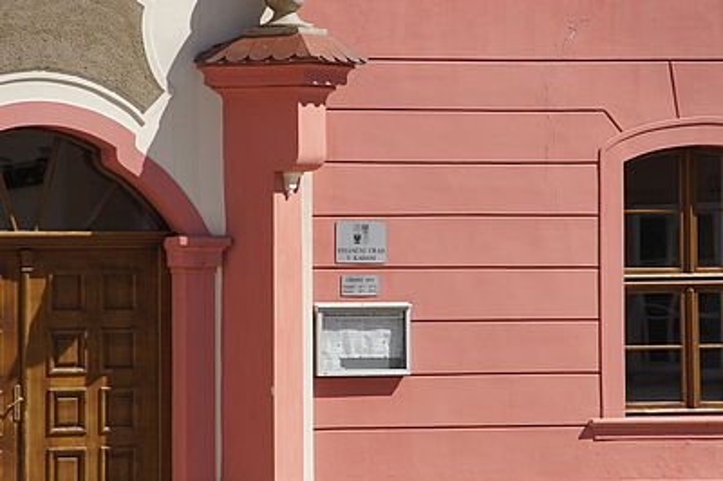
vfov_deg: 4.6
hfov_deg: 6.9
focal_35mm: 300
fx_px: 6020
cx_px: 362
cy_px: 240
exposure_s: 1/1600
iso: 800
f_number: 10
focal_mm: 200
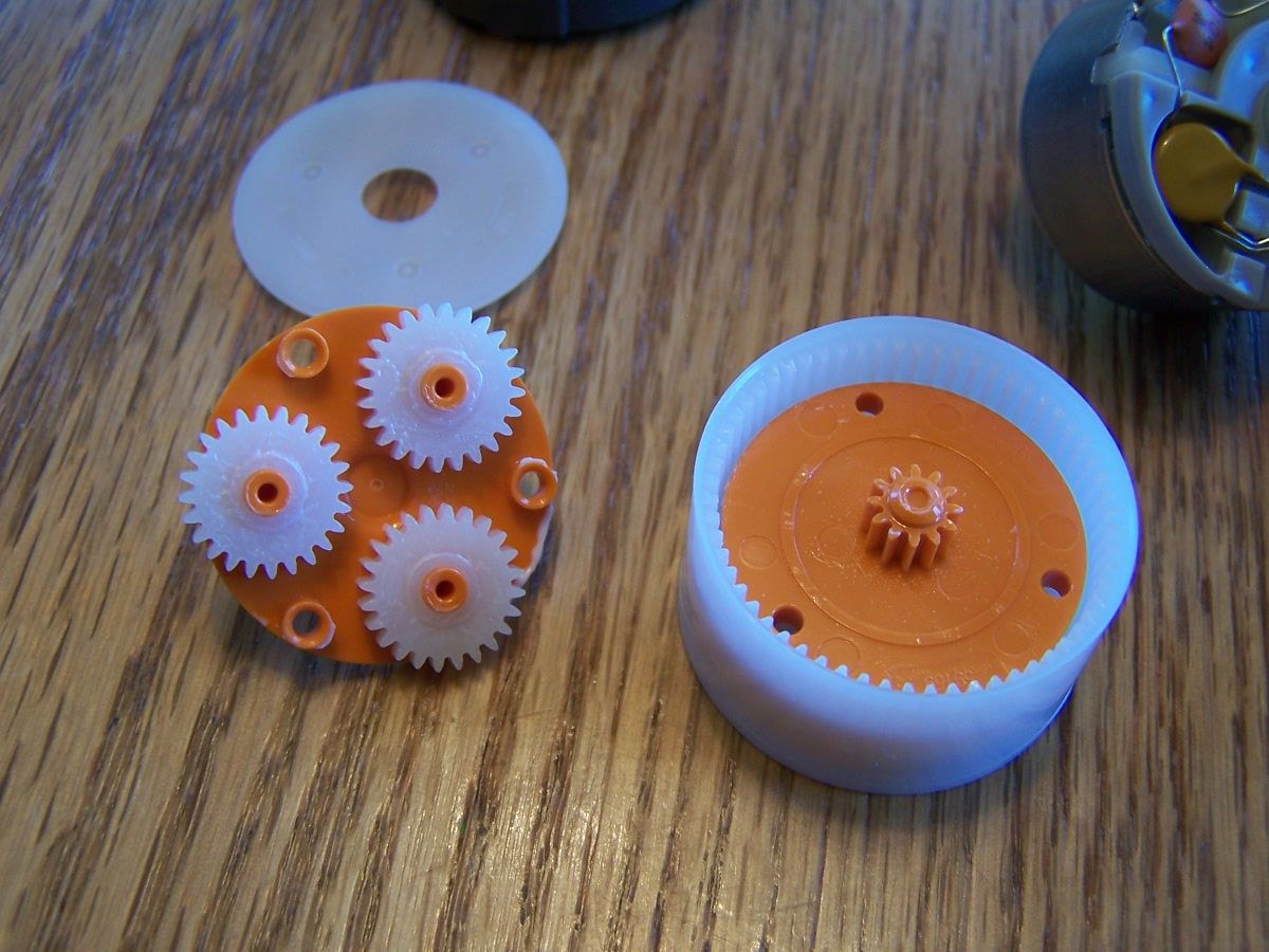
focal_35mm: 38
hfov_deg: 49.0
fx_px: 1393
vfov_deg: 37.7
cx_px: 634
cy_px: 476
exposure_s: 1/30
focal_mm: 6.3
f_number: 2.8
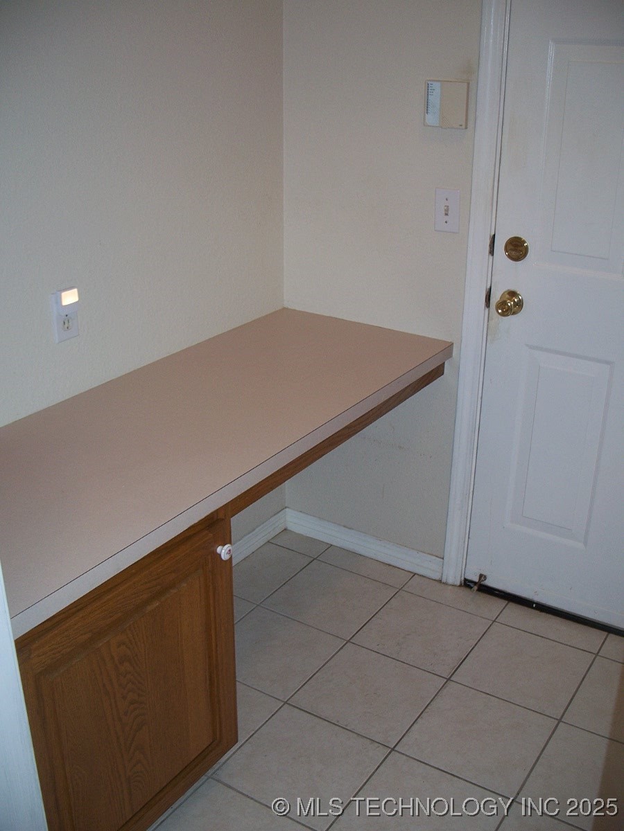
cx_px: 312
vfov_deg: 50.1
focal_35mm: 37
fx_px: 889
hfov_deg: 38.7
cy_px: 416
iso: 125
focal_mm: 7.8
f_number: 2.8
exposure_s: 1/60
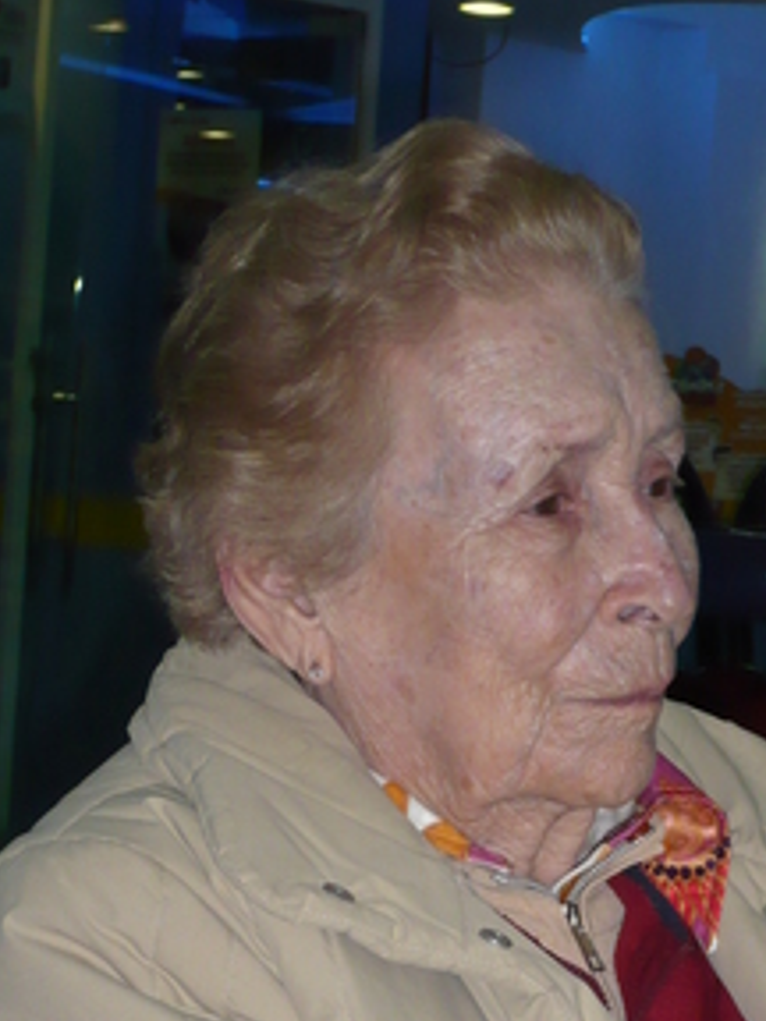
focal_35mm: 146
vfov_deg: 13.4
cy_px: 947
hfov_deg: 10.1
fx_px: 4308
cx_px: 670
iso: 200
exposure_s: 1/30
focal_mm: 11.5
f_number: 4
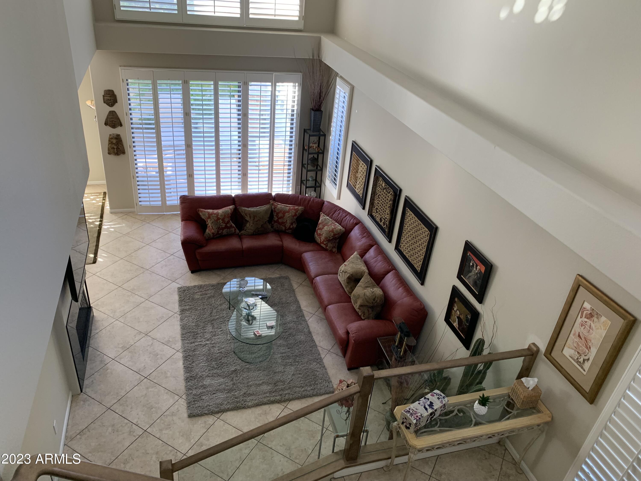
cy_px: 240
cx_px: 320
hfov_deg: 67.3
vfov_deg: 53.1
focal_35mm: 26
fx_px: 481
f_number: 1.8
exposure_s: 1/67
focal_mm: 4.25
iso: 100
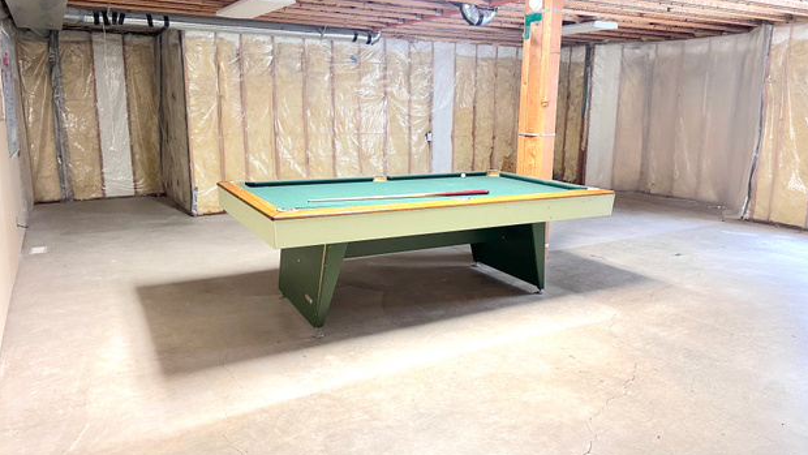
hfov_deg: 69.8
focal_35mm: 27
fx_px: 579
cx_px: 414
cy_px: 211
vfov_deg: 42.9
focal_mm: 6.86
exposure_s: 1/60
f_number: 1.78
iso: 400
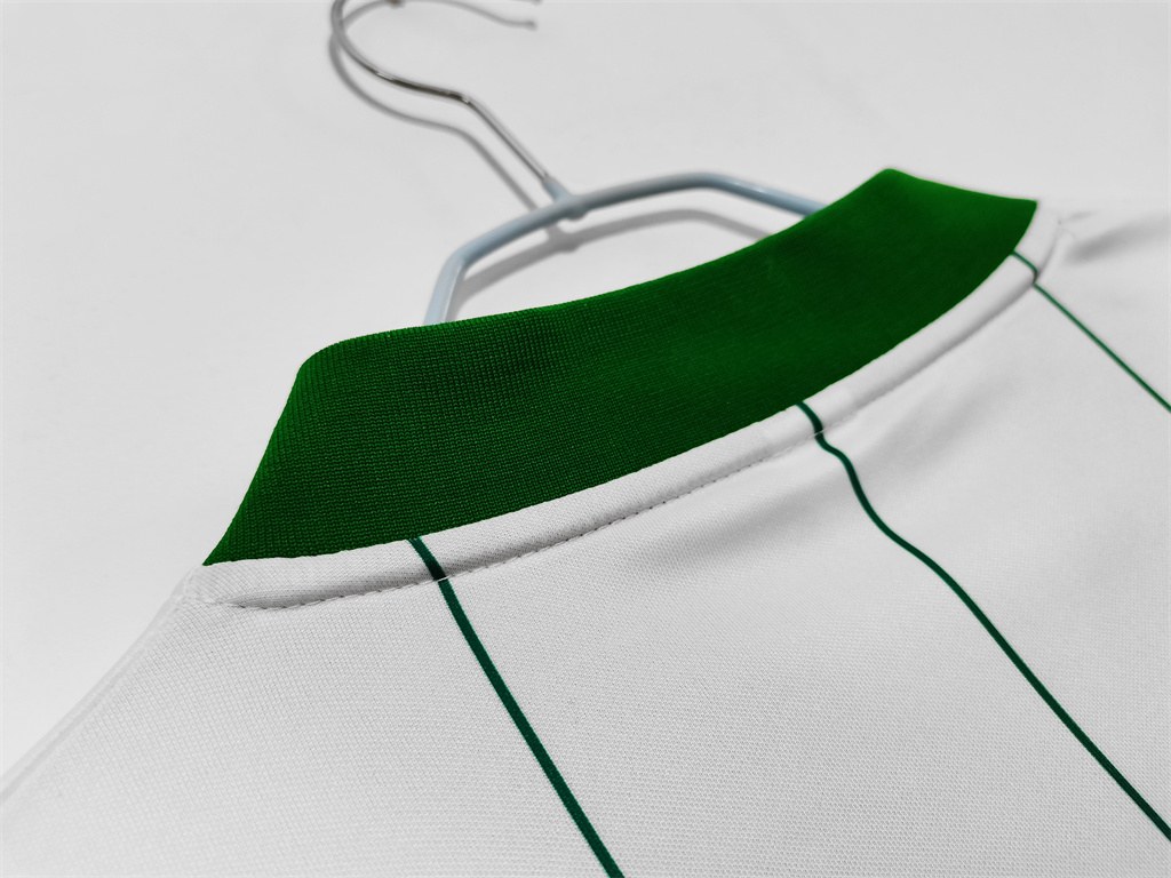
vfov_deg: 53.1
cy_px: 439
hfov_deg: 67.3
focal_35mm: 26
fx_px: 880
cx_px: 586
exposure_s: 1/50
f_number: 1.8
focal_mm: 5.58
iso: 200
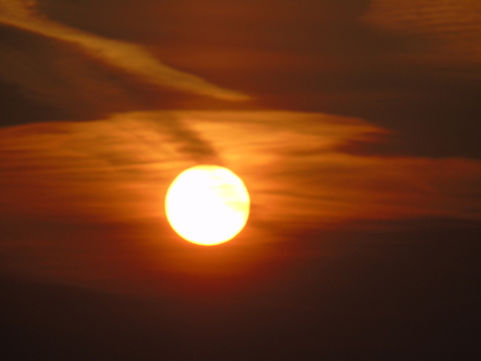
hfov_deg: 3.1
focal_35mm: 630
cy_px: 180
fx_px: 8754
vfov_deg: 2.4
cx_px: 240
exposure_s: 1/1000
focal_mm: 112
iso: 80
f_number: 6.7
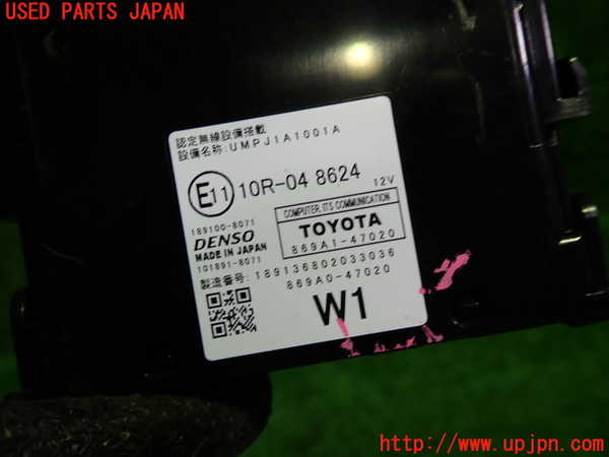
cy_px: 228
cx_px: 304
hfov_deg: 60.0
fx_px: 528
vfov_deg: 46.8
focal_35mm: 30
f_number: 2.3
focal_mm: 5.4
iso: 100
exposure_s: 1/60
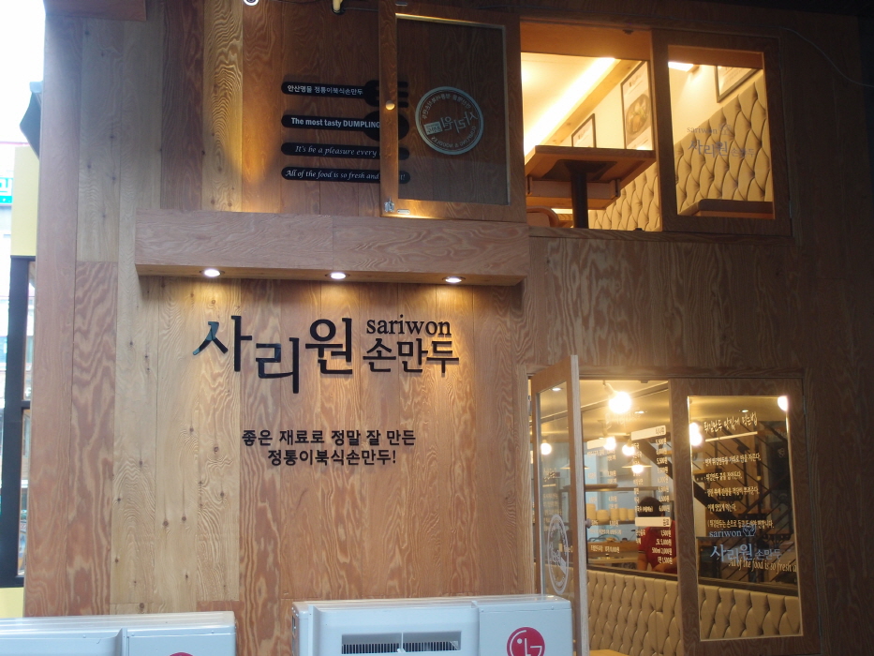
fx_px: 1035
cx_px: 437
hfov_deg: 45.8
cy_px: 328
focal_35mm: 41
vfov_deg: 35.1
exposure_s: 1/50
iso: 125
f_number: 2
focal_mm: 8.99
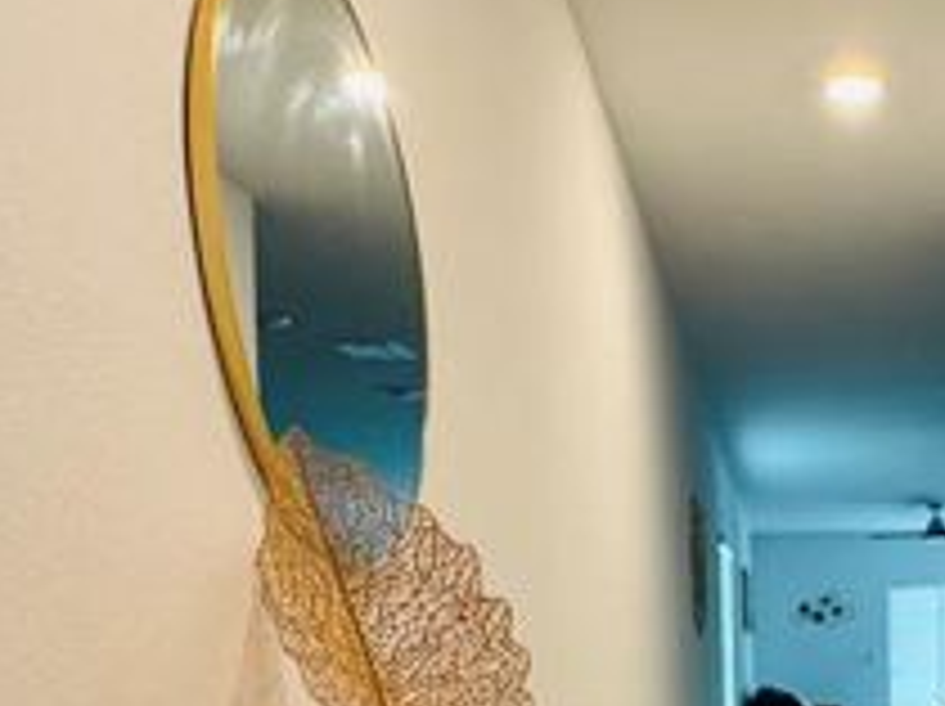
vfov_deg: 27.4
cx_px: 821
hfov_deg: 38.2
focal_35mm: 47
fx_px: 1282
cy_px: 827
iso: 320
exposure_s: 1/120
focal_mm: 2.22
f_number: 2.2
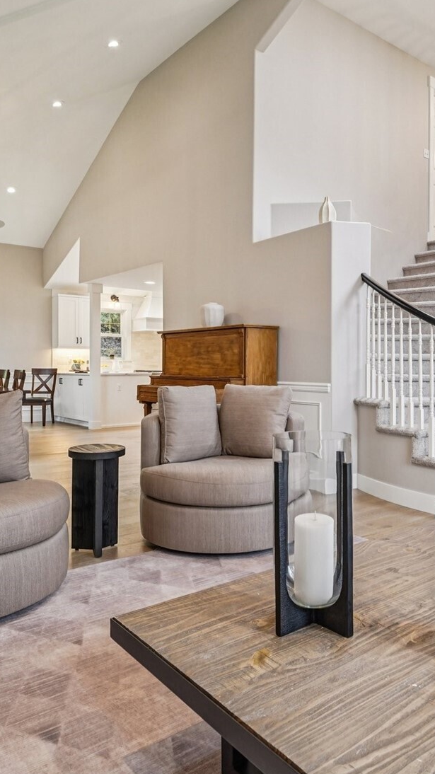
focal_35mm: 26
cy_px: 380
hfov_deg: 44.1
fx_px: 533
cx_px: 265
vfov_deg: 71.9
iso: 1600
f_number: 8
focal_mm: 16
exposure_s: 1/20
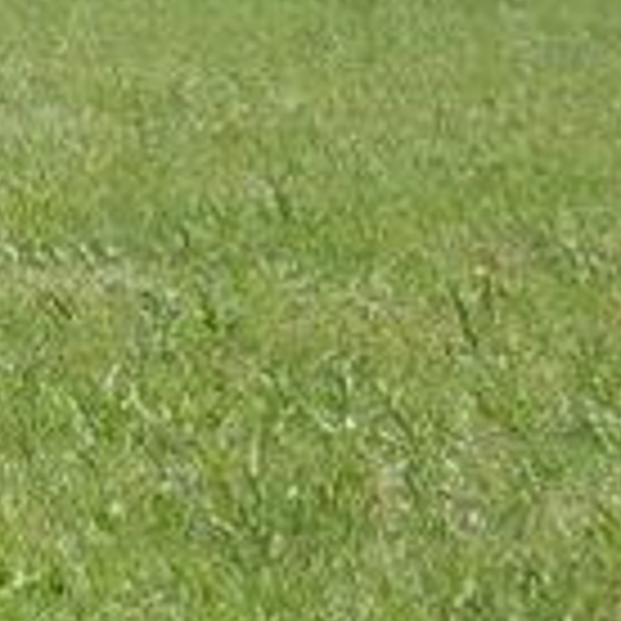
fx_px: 4851
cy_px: -290
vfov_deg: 7.2
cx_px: -666
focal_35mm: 239
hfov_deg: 7.0
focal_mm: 8.5
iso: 80
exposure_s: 1/125
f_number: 8
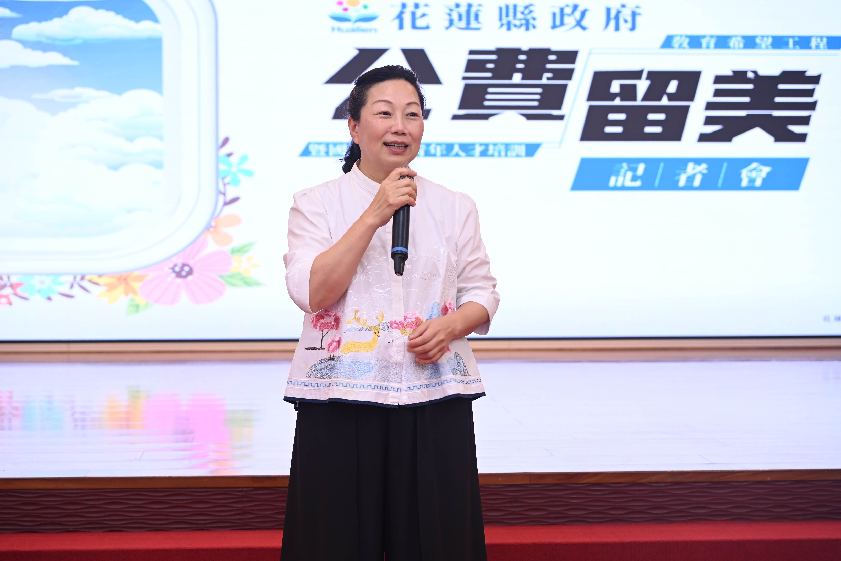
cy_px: 280
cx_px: 420
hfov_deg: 30.1
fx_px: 1565
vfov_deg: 20.3
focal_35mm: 67
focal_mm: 67
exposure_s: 1/50
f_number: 4
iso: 400
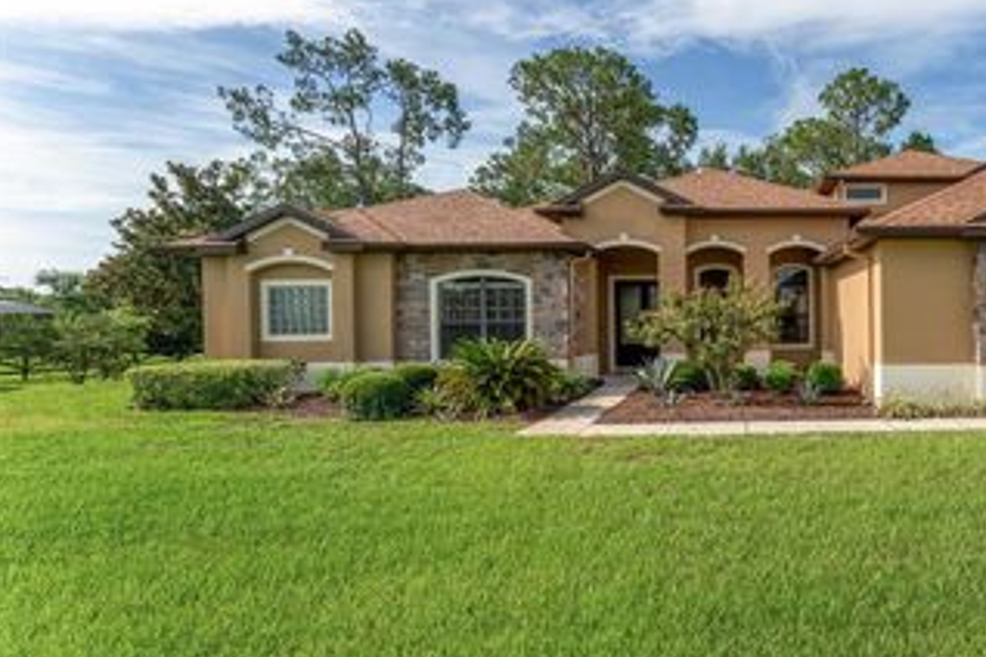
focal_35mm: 22
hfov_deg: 72.2
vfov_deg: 57.2
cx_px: 760
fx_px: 603
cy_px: 327
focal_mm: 14
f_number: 9
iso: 400
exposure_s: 1/800
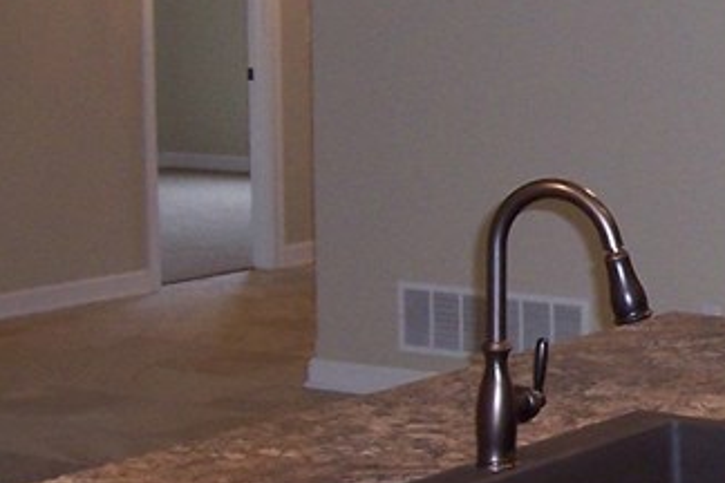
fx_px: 2296
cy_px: 245
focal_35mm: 114
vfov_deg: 12.0
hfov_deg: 17.4
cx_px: 783
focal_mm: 5.6
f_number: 2.7
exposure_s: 1/60
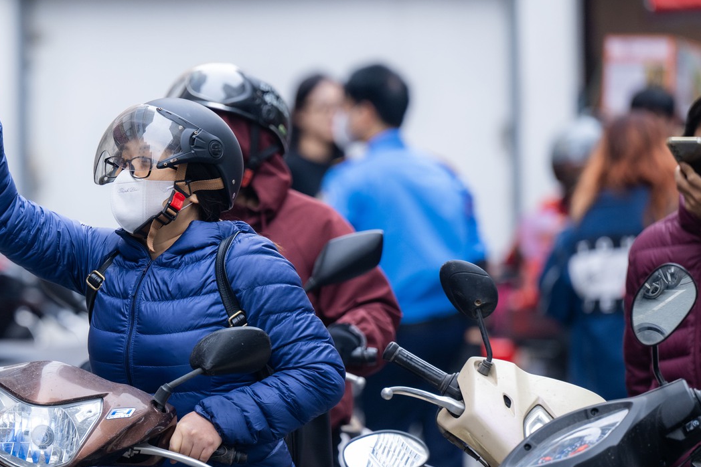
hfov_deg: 5.4
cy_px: 279
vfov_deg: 3.6
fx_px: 7438
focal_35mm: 382
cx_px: 149
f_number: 3.2
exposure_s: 1/400
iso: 400
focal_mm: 200
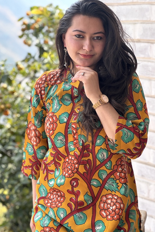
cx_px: 74
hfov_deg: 16.8
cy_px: 117
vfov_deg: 25.1
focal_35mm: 81
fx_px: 523
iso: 25
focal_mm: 9
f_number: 2.8
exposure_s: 1/119
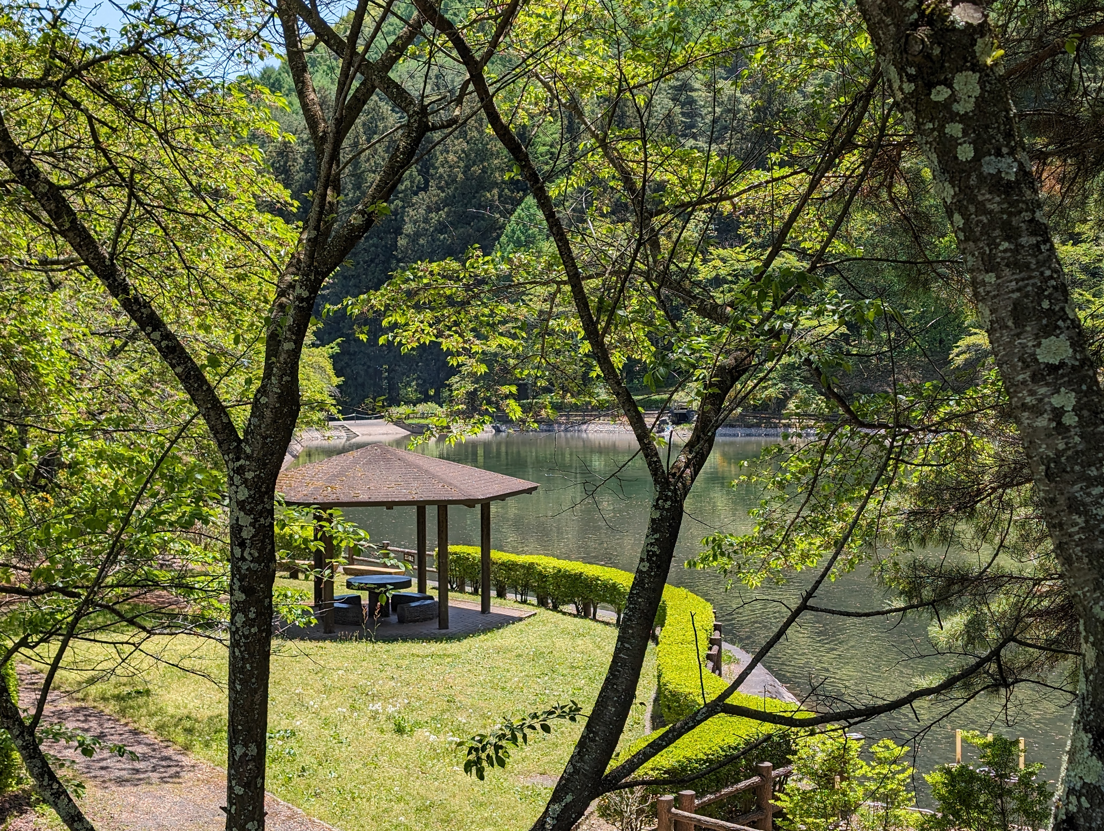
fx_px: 1565
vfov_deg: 29.7
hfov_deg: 38.9
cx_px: 552
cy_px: 416
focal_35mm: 49
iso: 19
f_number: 1.68
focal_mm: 6.9
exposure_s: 1/622
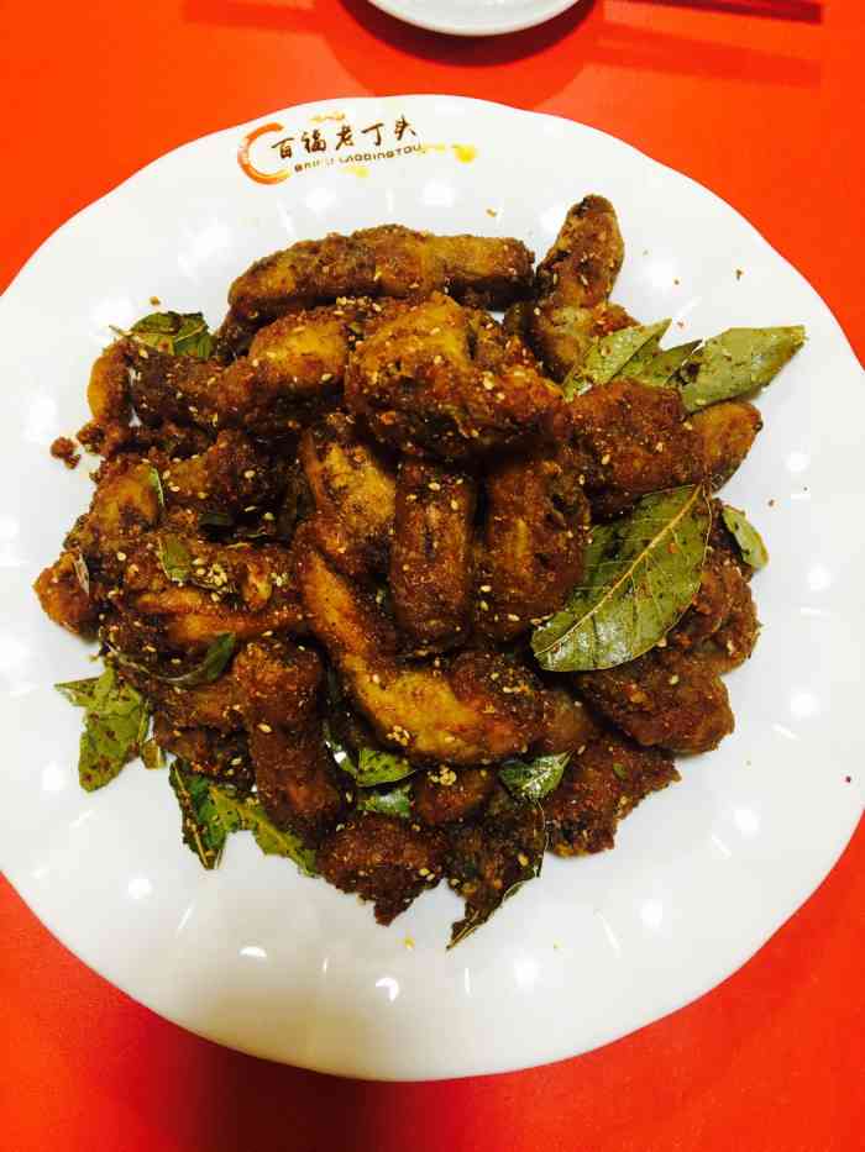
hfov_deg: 48.2
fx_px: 966
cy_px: 576
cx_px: 432
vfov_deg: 61.7
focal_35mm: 29
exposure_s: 1/33
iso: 64
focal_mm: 4.15
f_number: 2.2
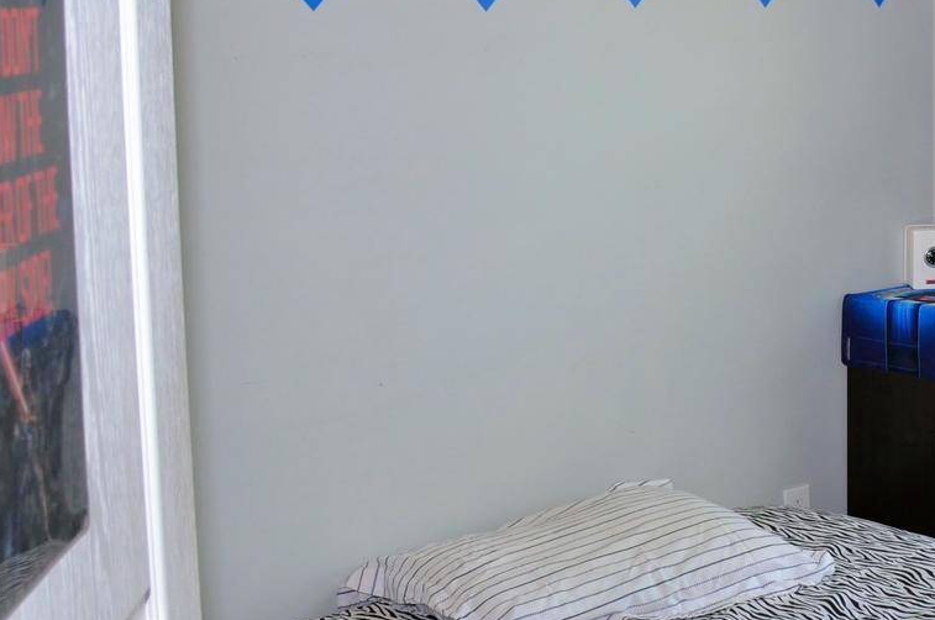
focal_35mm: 73
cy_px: 237
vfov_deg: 18.6
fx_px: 1893
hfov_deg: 26.3
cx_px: 941
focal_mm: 18
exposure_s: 1/125
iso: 320
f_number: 5.6
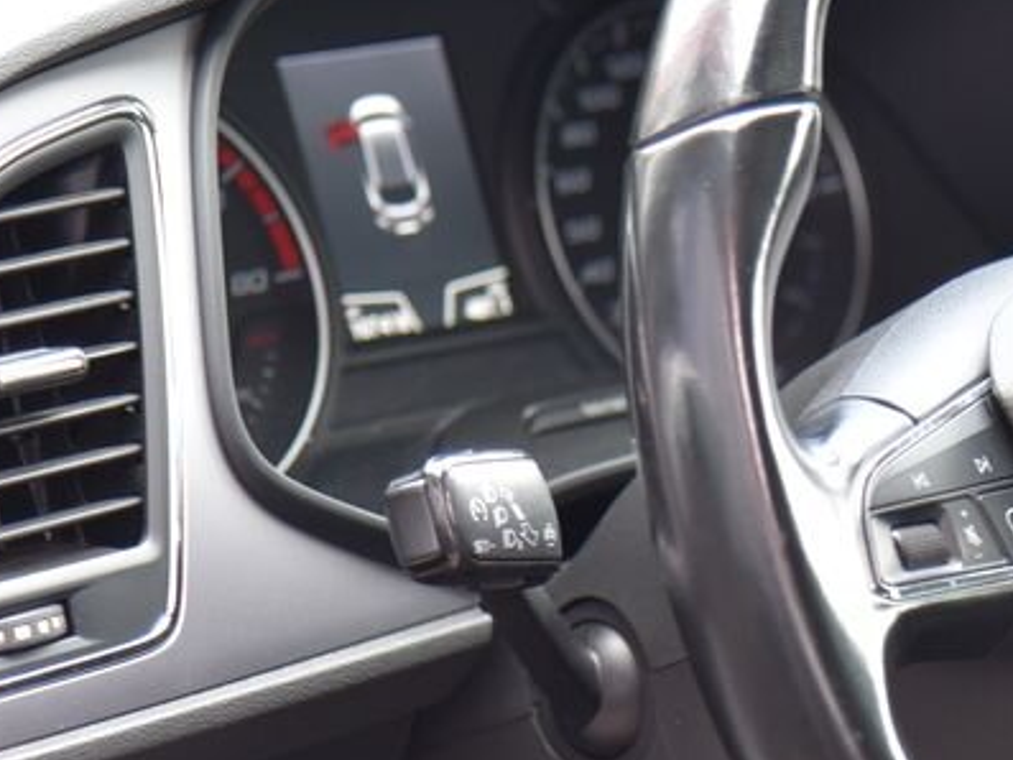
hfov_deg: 7.1
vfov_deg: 5.3
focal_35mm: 278
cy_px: 474
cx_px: 1105
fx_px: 8138
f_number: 4
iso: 500
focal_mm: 112
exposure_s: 1/50
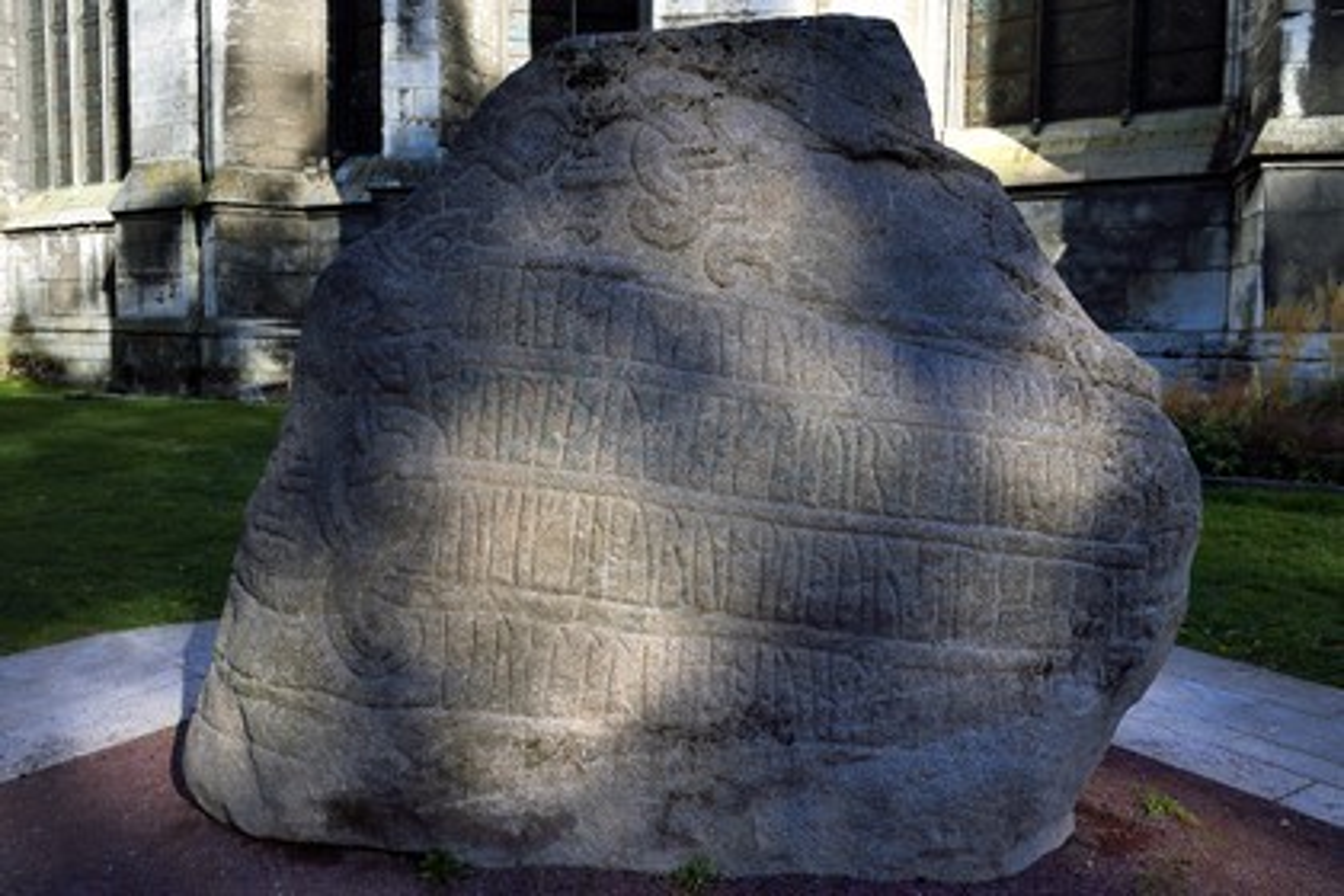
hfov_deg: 58.7
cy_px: 448
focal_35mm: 32
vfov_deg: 41.1
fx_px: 1195
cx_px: 672
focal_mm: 32
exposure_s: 1/160
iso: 200
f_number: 8
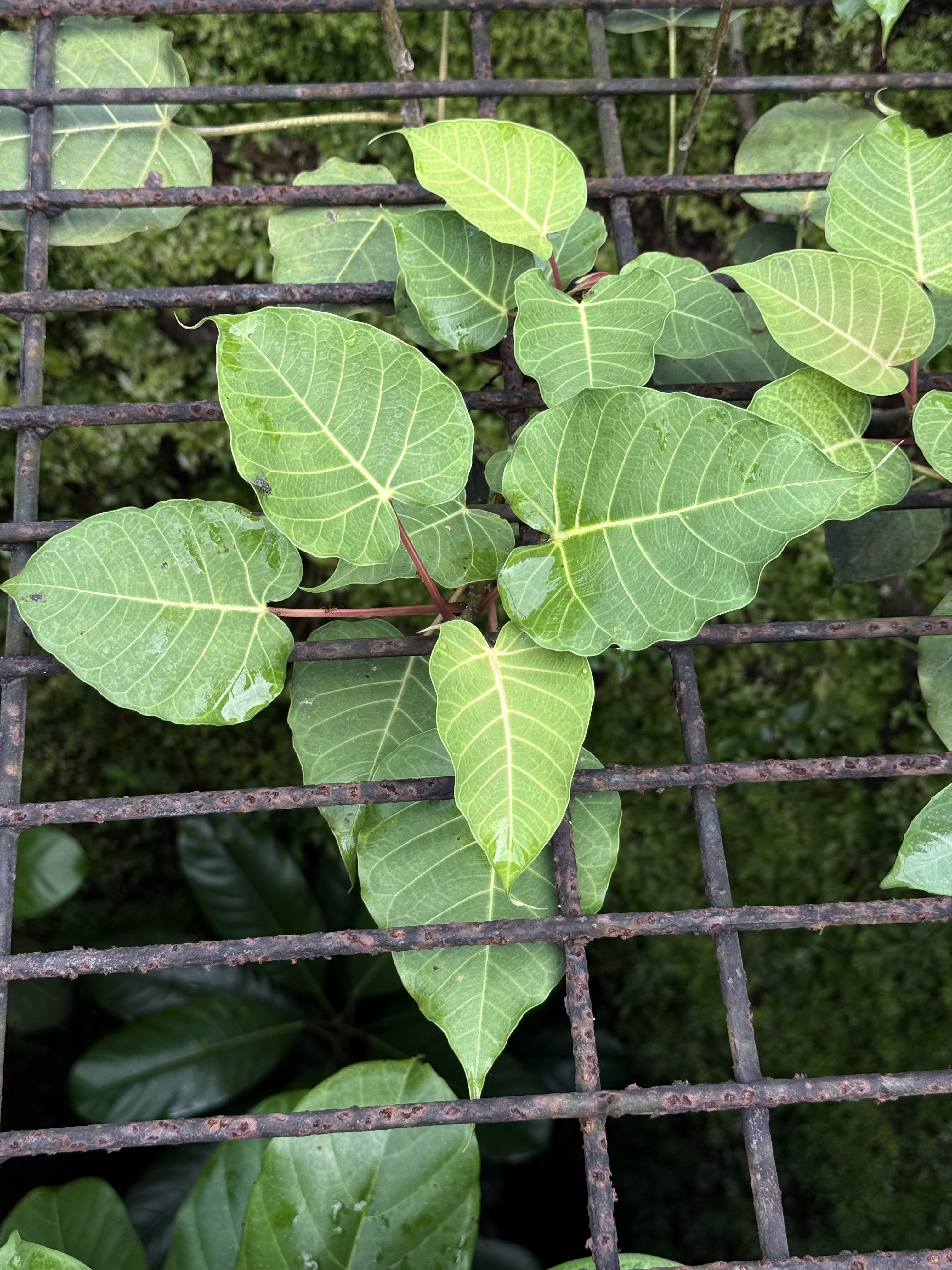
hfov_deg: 30.3
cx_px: 476
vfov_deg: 39.7
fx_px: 1760
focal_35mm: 48
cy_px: 635
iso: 80
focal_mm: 6.76
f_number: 1.78
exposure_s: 1/469
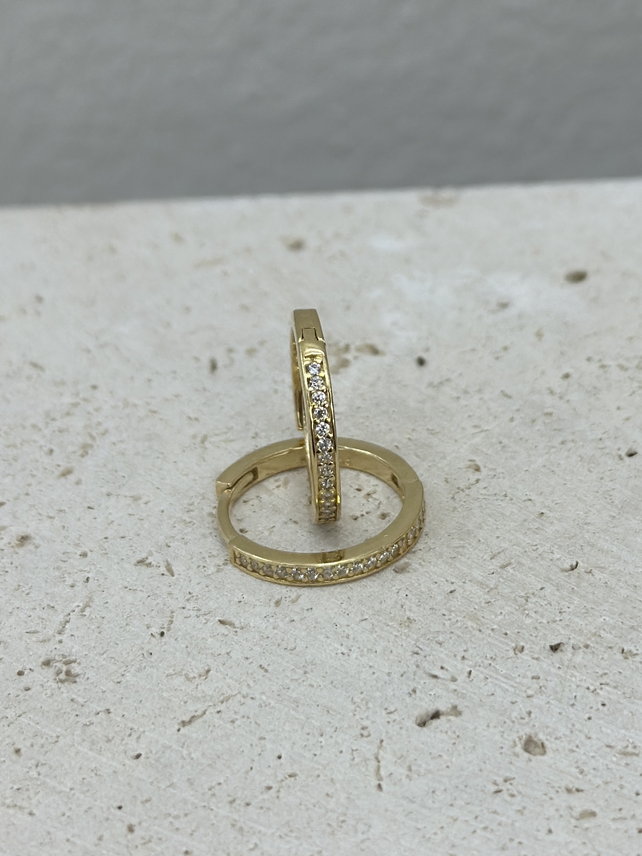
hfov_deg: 30.3
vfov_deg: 39.7
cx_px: 321
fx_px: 1187
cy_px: 428
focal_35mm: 48
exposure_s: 1/555
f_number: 1.78
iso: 80
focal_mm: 6.86
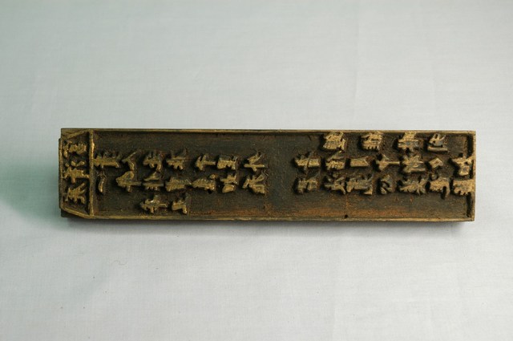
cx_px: 256
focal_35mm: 75
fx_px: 1067
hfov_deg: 27.0
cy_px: 170
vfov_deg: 18.1
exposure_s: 1/15
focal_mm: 50
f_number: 7.1
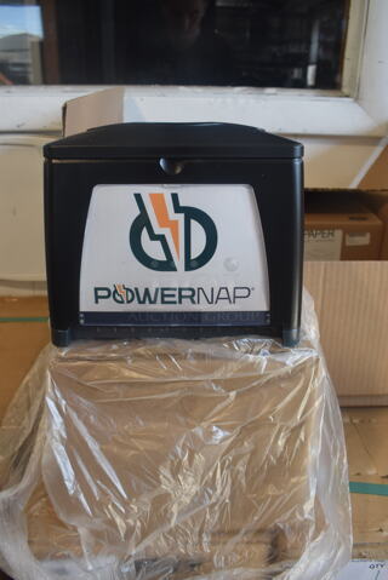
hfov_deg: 43.7
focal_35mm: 30
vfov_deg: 61.9
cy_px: 290
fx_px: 484
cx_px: 194
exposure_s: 1/60
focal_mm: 20
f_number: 5.6
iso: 560
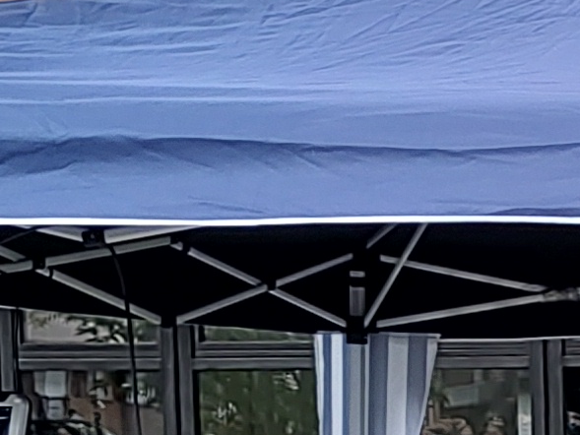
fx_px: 2681
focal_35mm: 160
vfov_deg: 9.0
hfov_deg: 11.2
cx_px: 1150
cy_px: 717
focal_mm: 5.56
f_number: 1.8
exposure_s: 1/100
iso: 139
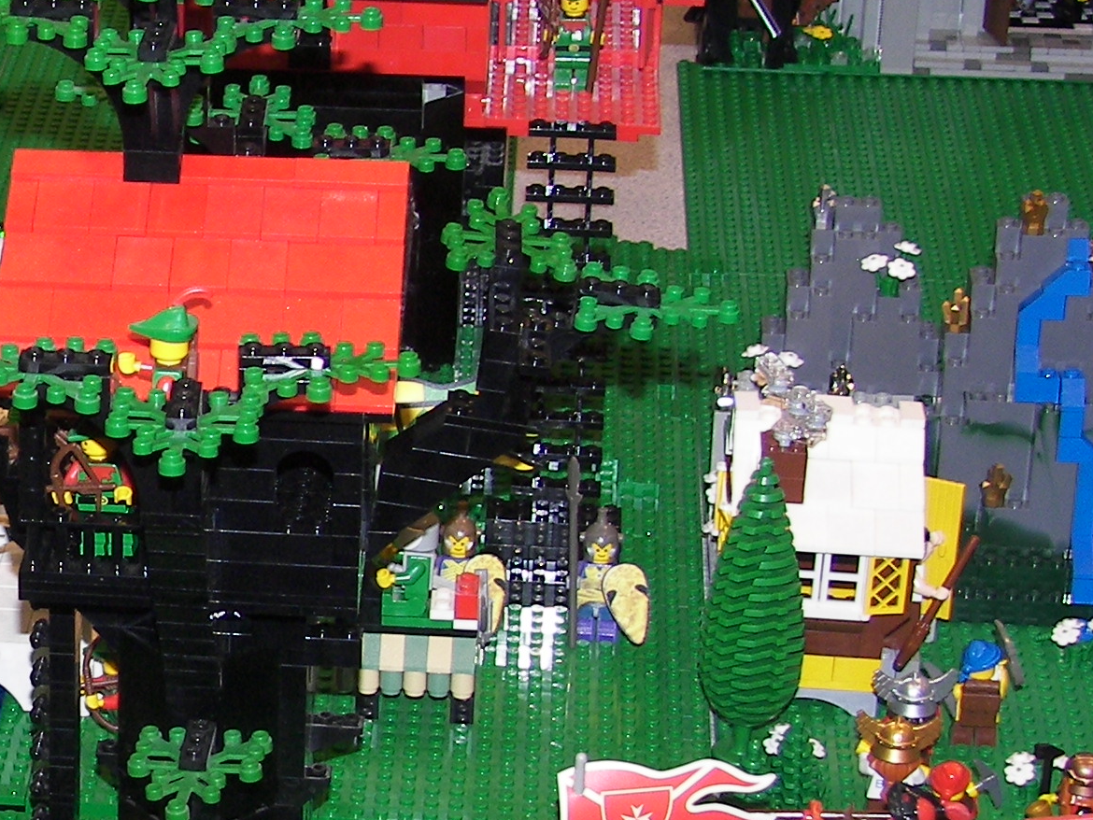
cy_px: 452
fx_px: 3979
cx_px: -177
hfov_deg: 15.2
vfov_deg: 11.8
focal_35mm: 126
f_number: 2.8
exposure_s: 1/30
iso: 64
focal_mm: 8
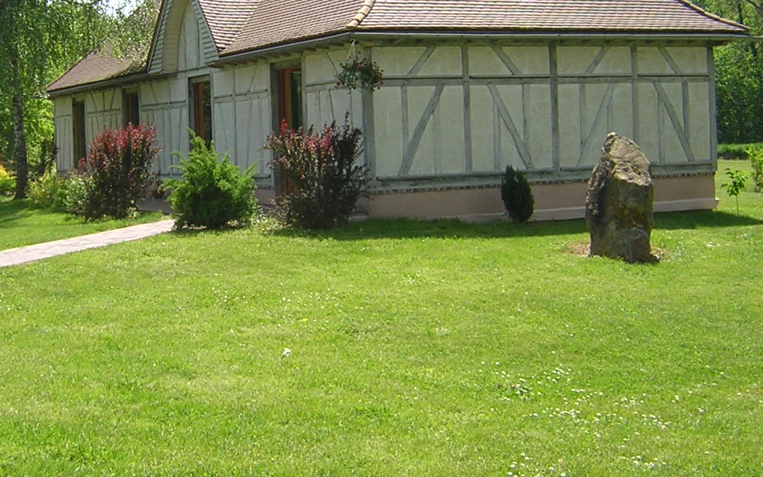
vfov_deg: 23.4
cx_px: 219
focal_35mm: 55
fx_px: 1144
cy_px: 128
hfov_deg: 36.3
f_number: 5.2
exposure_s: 1/169
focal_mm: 4.7
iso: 100
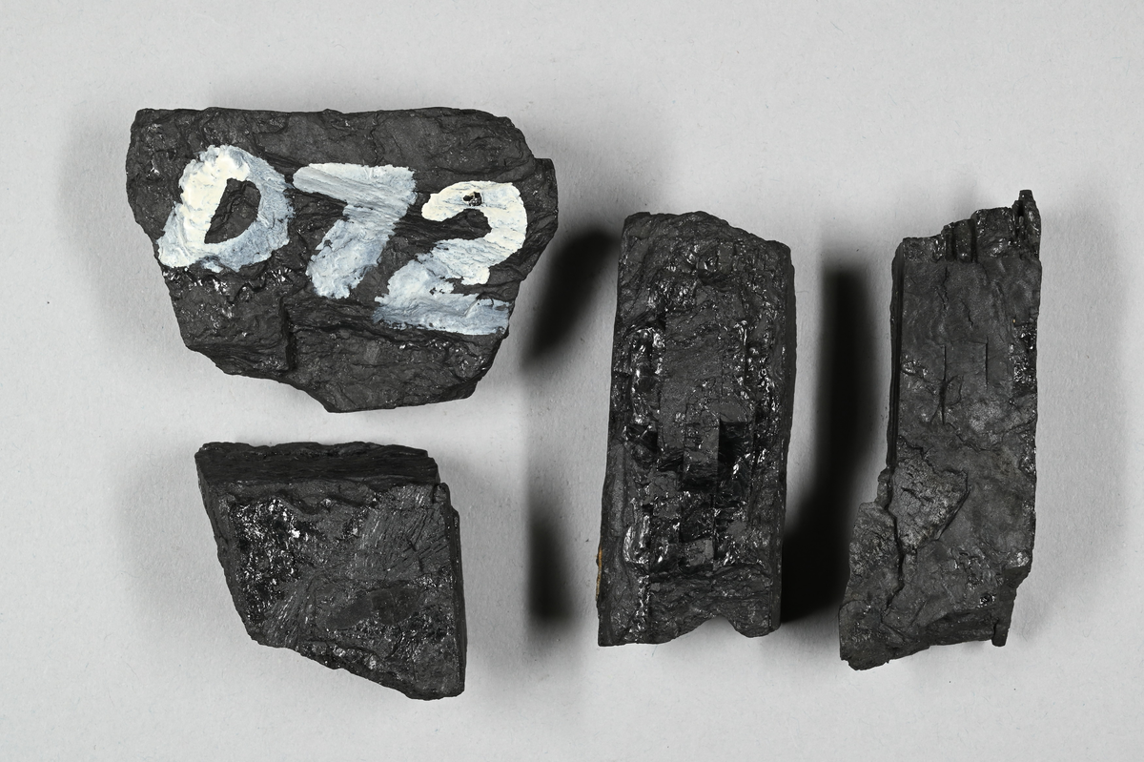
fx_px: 2223
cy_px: 381
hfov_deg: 28.9
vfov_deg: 19.4
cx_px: 572
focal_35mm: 70
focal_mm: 70
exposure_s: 1/2
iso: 160
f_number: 22
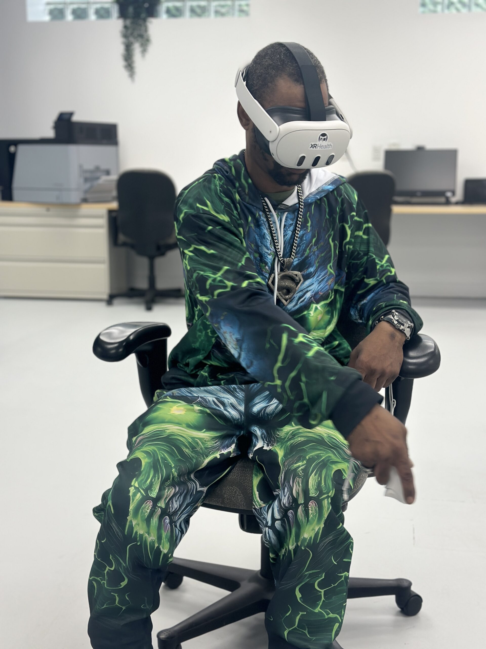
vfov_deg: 39.7
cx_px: 243
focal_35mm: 48
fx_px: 899
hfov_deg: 30.3
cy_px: 324
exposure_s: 1/120
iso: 100
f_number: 1.78
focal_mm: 6.86
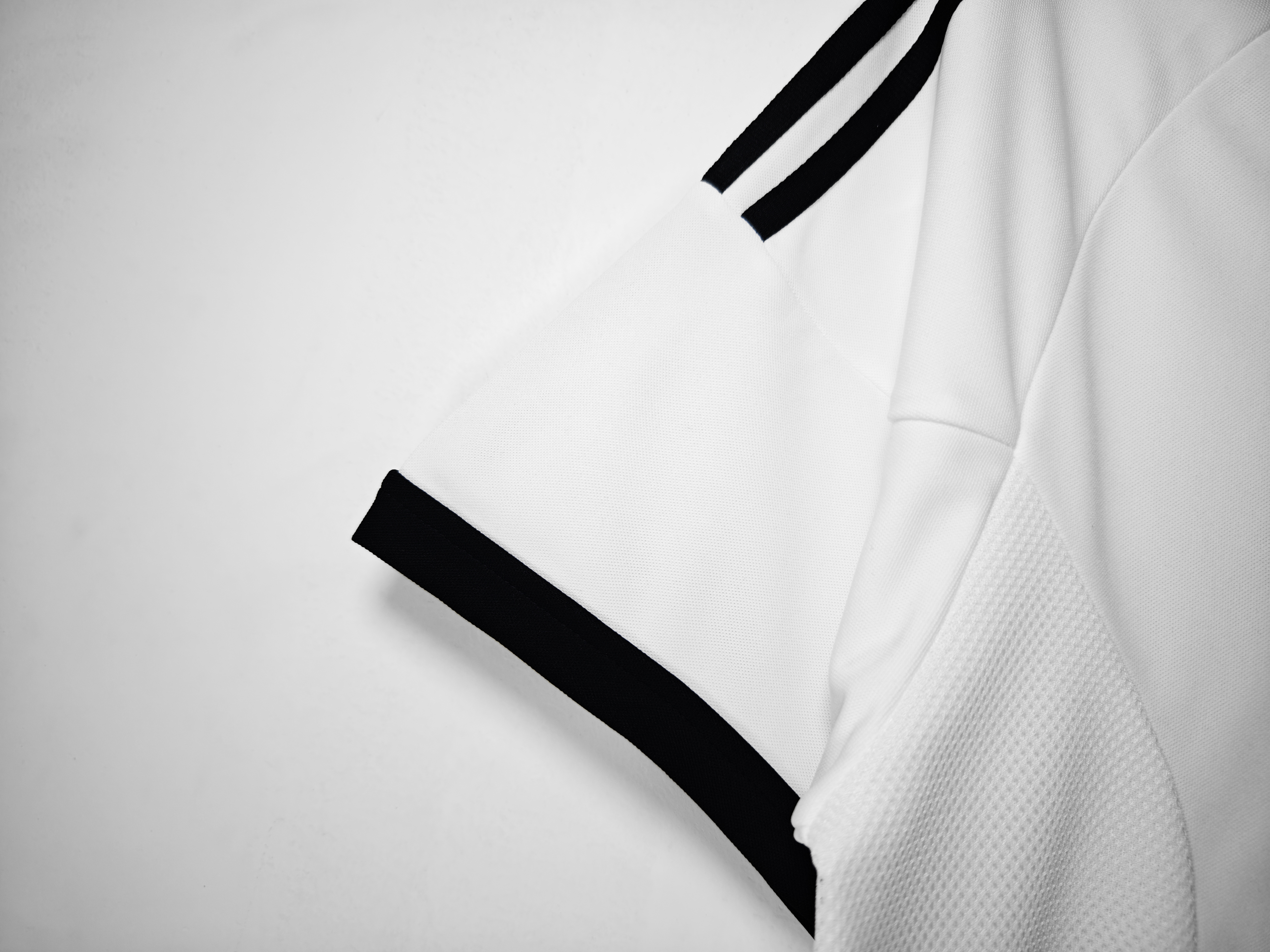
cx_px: 635
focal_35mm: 23
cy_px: 476
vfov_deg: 58.9
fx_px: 844
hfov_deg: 73.9
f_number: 1.75
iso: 50
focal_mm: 8.67
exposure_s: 1/115
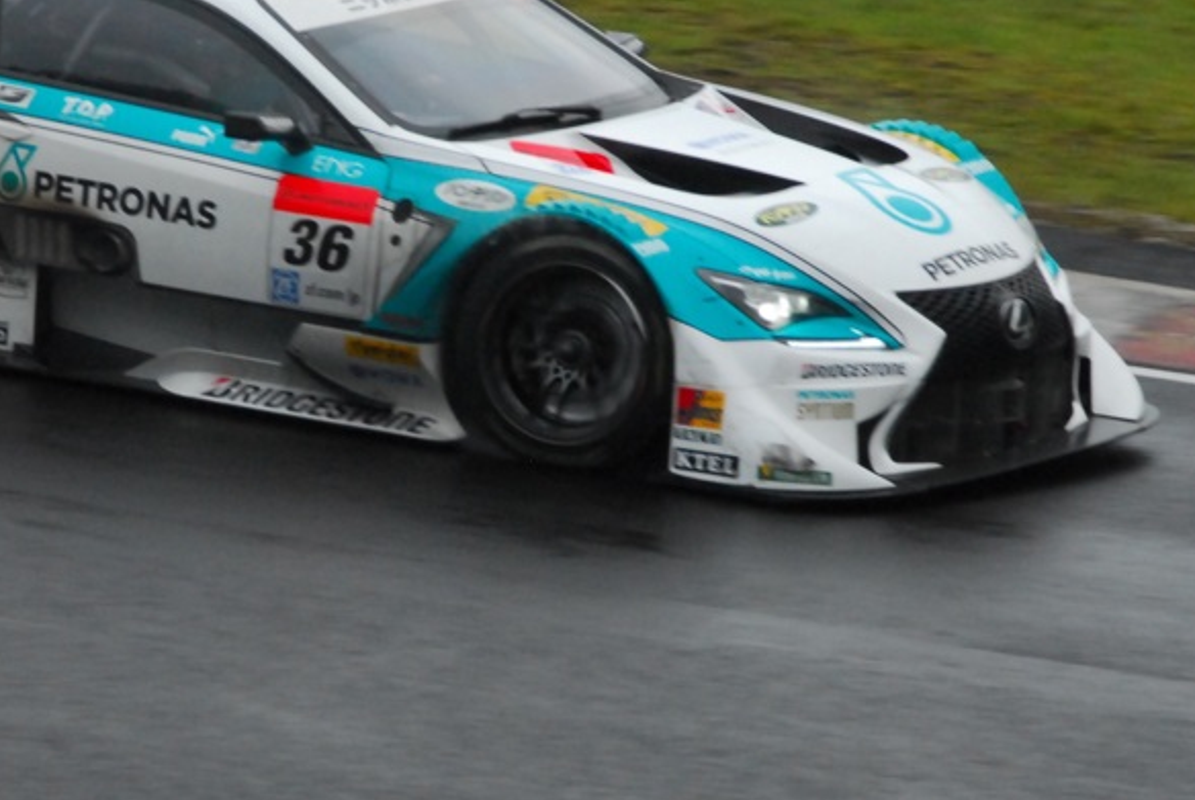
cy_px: 142
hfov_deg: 5.8
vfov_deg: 3.9
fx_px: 11795
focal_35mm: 355
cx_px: 276
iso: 800
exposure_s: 1/500
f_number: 11
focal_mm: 135
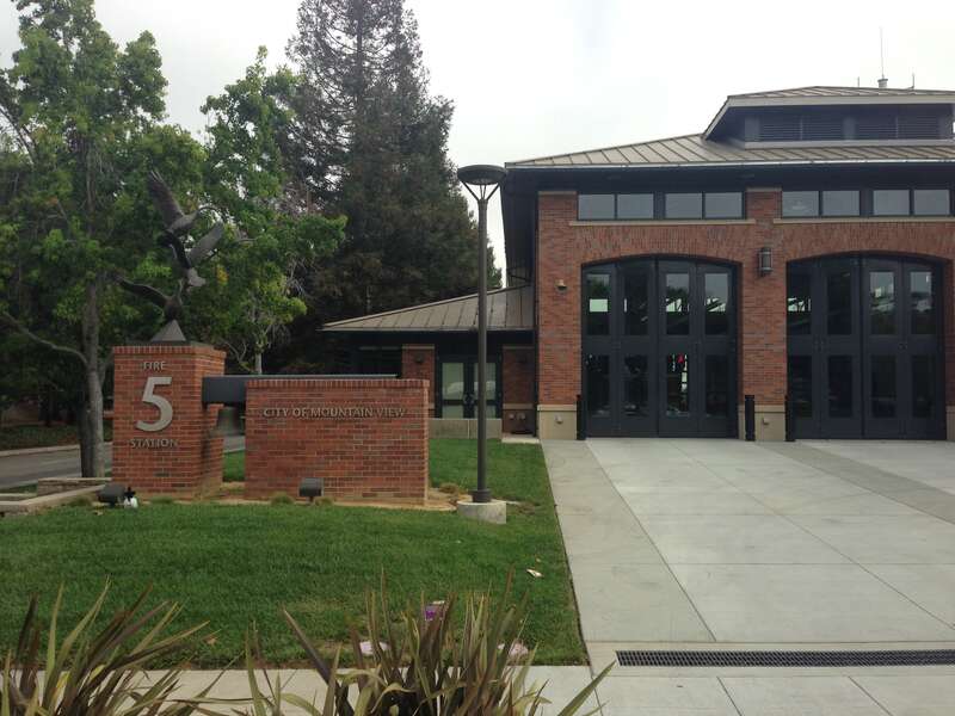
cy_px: 358
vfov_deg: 42.9
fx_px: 910
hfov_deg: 55.4
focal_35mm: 33
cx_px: 478
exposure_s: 1/154
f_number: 2.4
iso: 50
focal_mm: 4.12
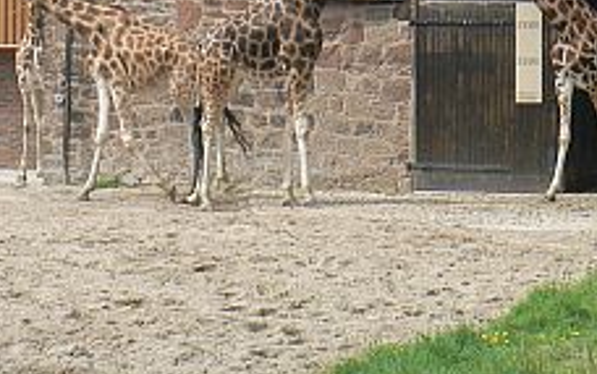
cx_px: 443
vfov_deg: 14.9
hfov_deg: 23.6
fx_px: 1417
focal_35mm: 87
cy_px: 60
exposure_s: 1/250
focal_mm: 8.7
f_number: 5.6
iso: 80
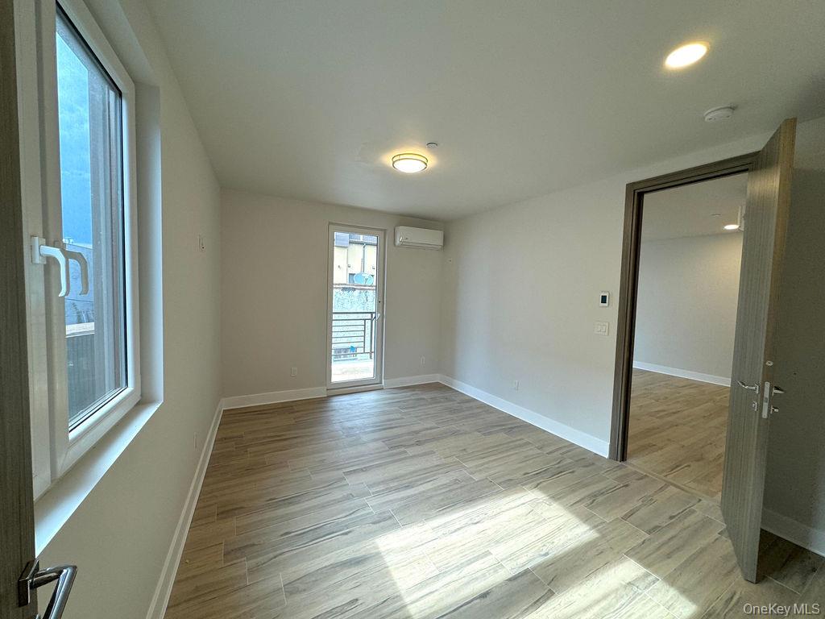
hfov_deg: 102.1
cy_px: 310
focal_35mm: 14
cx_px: 412
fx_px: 334
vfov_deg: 85.7
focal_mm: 2.22
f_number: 2.2
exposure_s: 1/120
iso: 100
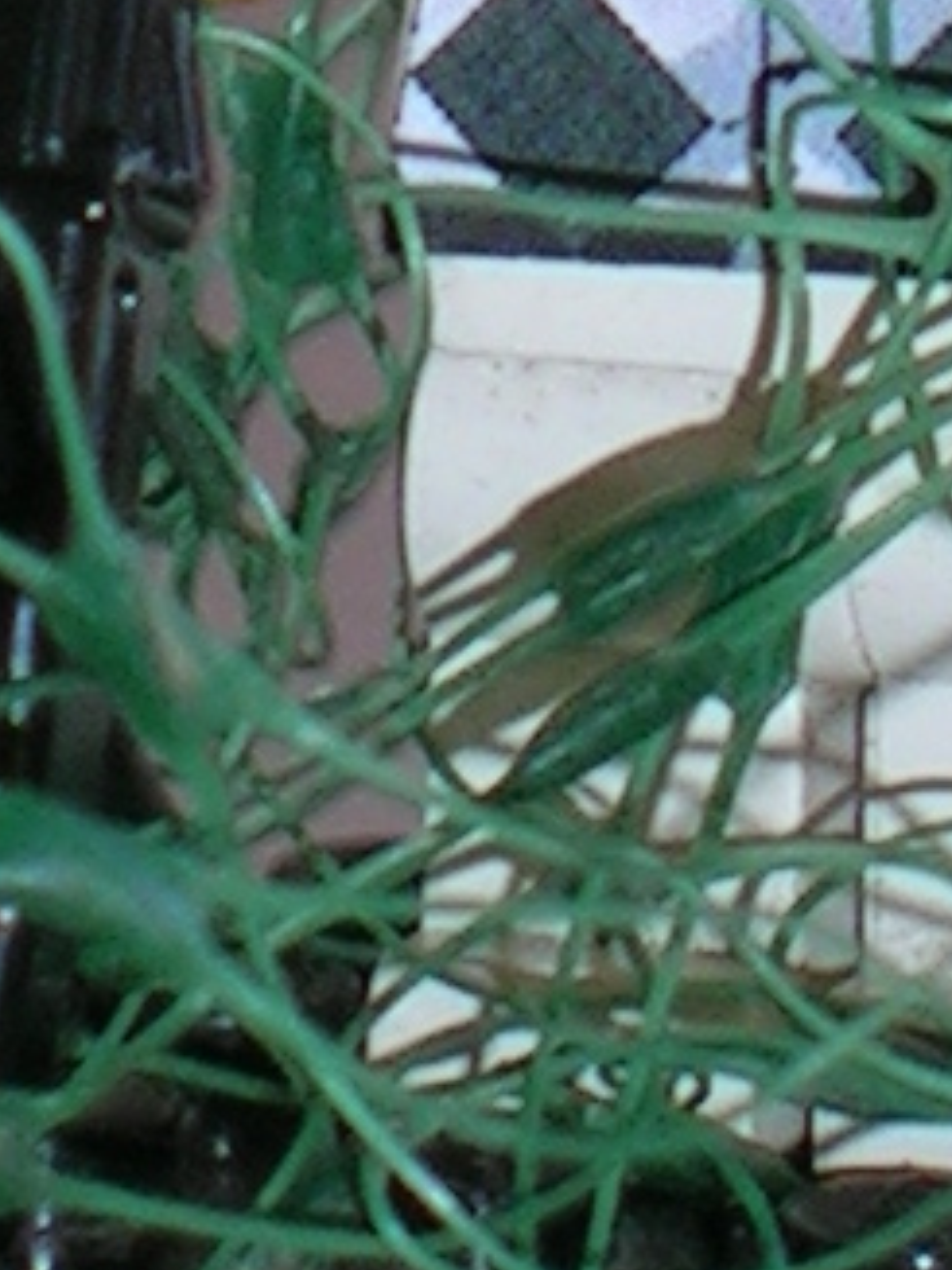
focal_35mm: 657
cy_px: -847
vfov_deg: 3.0
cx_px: 832
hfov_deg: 2.3
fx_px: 24107
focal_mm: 16.2
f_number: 4.9
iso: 50
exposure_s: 1/60.1
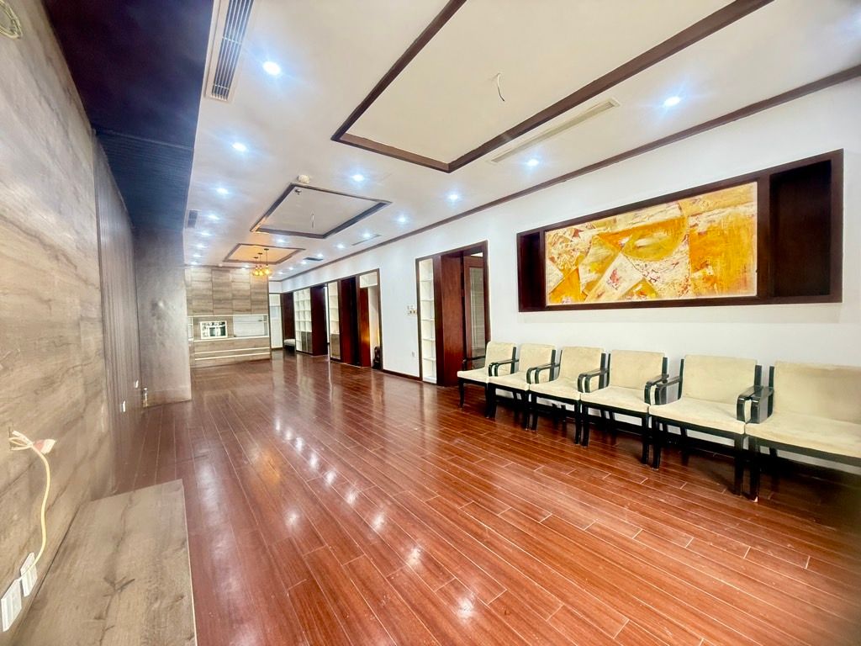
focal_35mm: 14
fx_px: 348
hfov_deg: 102.1
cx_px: 430
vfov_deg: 85.7
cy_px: 323
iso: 400
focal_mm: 2.22
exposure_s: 1/60
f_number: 2.2
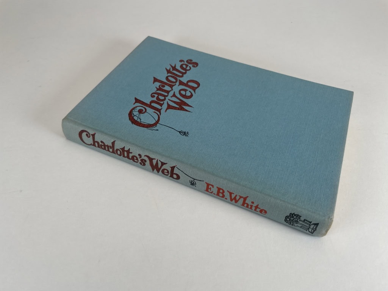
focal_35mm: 26
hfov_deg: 67.3
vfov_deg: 53.1
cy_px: 146
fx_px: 291
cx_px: 194
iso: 32
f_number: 1.6
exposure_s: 1/122
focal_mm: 4.2
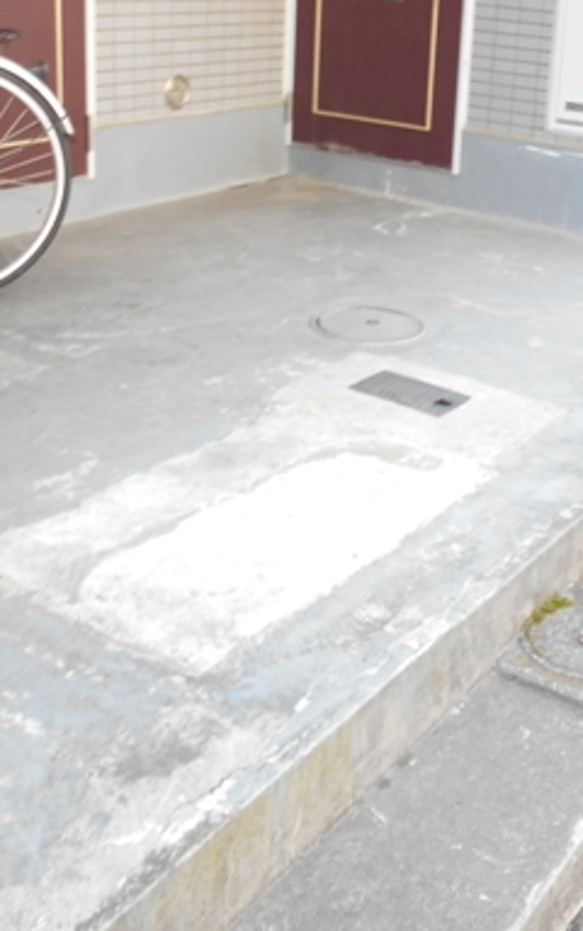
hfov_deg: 27.6
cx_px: 447
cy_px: 272
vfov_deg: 42.5
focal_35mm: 46
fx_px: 1167
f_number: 3.2
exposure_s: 1/30
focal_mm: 4.6
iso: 80
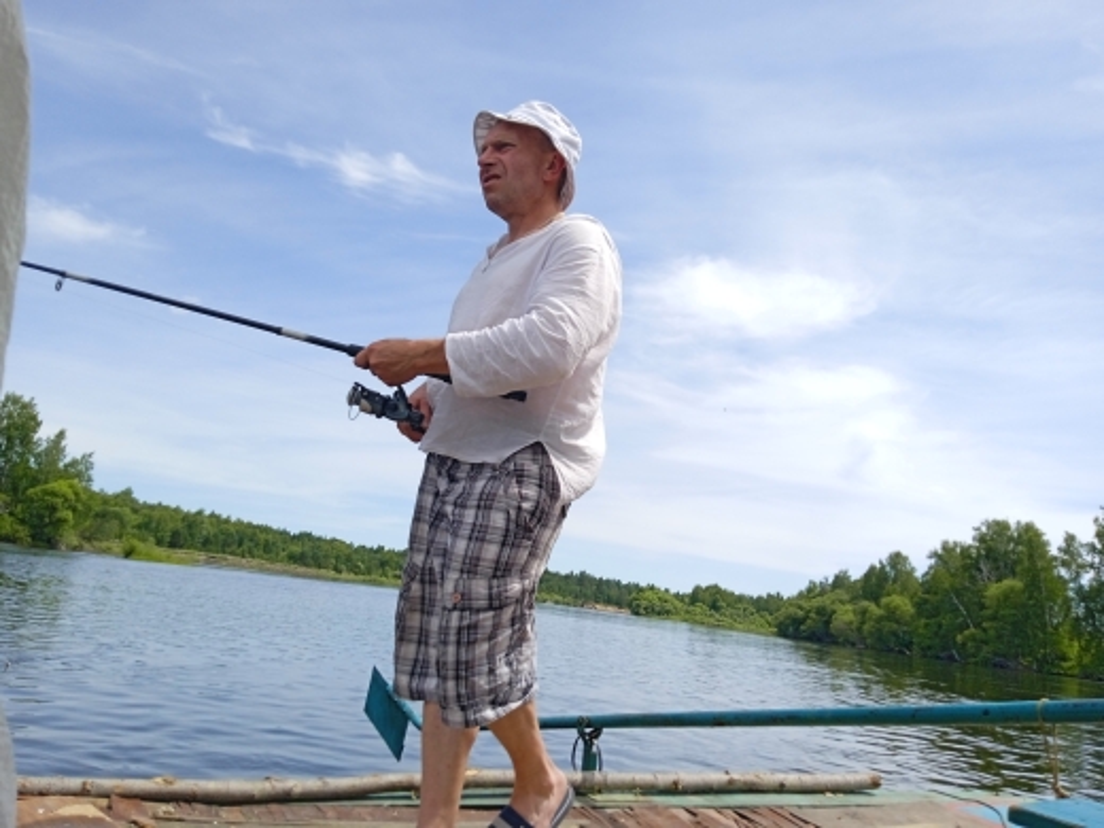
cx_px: 552
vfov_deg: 49.7
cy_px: 414
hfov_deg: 63.4
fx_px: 893
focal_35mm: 28
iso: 117
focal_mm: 3.43
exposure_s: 1/1122
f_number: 2.2
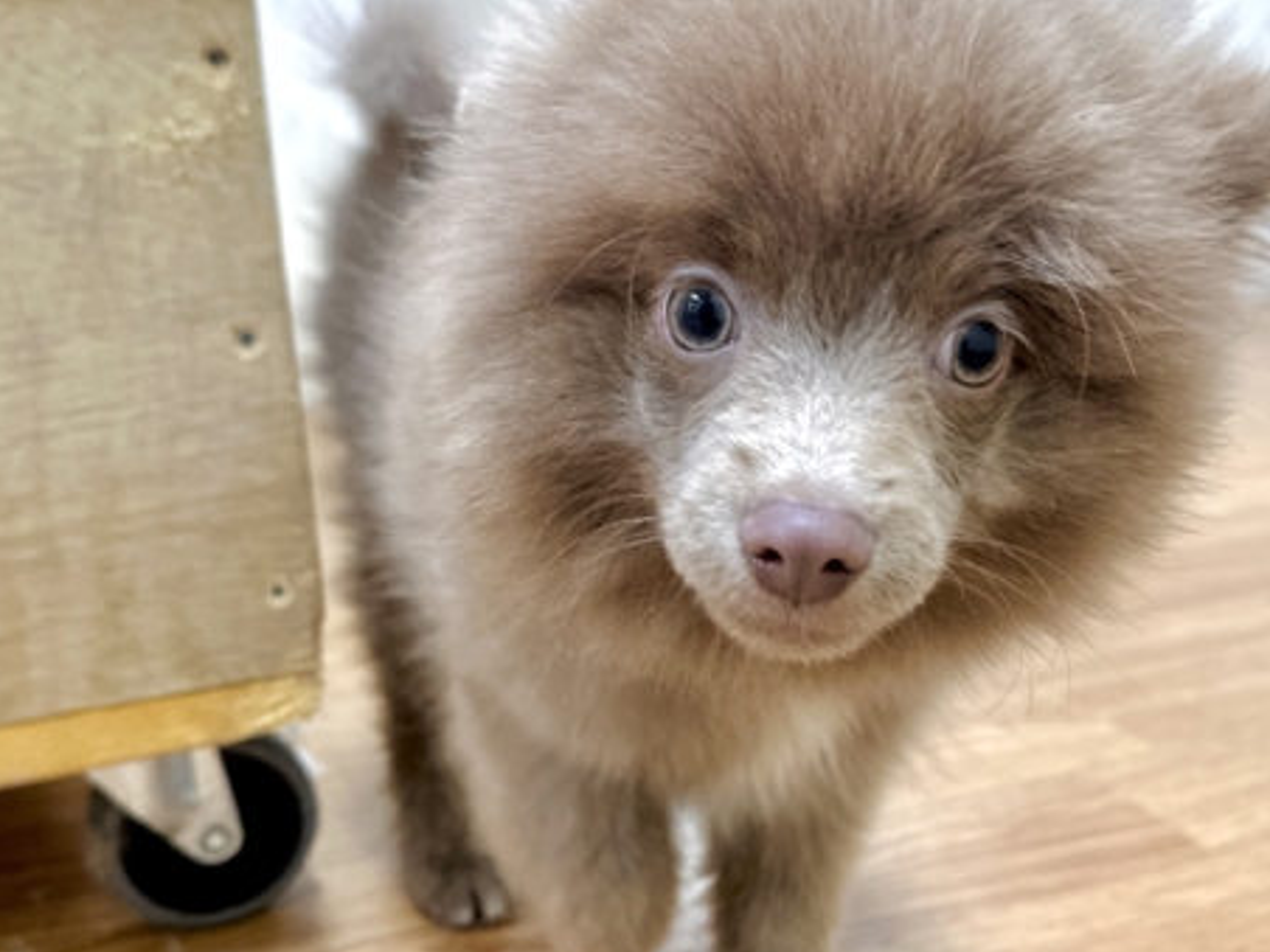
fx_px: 1247
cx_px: 846
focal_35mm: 34
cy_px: 536
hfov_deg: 52.9
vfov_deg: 41.7
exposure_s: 1/121
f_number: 1.78
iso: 200
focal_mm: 6.86
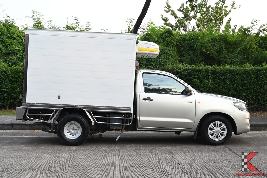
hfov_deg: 41.1
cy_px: 89
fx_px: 356
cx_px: 134
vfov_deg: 28.1
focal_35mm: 48
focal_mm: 32.5
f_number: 16
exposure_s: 1/30
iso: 400
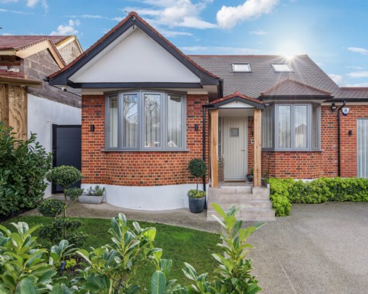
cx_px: 225
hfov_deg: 76.6
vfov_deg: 65.5
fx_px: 229
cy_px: 149
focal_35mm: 21
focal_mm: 18
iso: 400
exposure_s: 1/200
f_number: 6.3
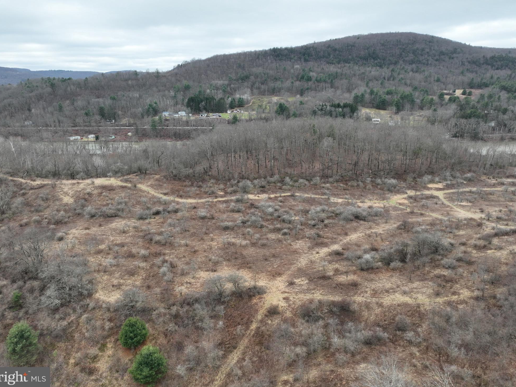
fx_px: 373
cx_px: 254
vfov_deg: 54.9
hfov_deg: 69.4
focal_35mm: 25
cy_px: 187
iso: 200
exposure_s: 1/640
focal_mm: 12.29
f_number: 2.8
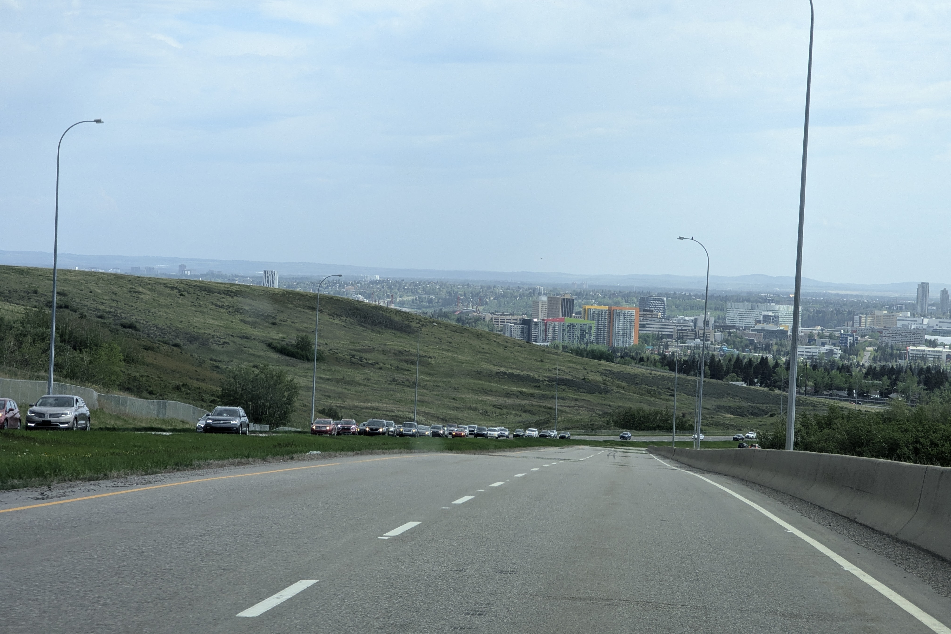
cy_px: 287
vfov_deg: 12.3
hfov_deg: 18.4
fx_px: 2932
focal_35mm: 111
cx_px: 476
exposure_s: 1/351
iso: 39
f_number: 3.5
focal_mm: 19
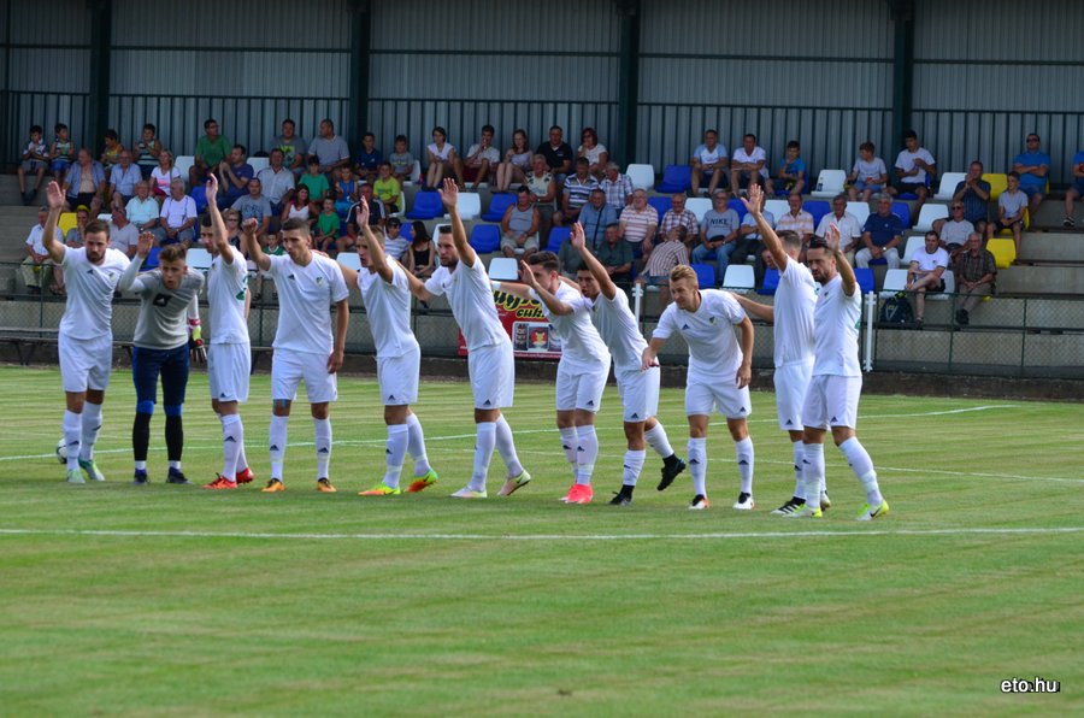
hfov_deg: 9.5
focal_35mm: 218
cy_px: 359
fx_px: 6535
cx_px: 542
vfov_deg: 6.3
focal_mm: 145
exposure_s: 1/2000
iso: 640
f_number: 5.6
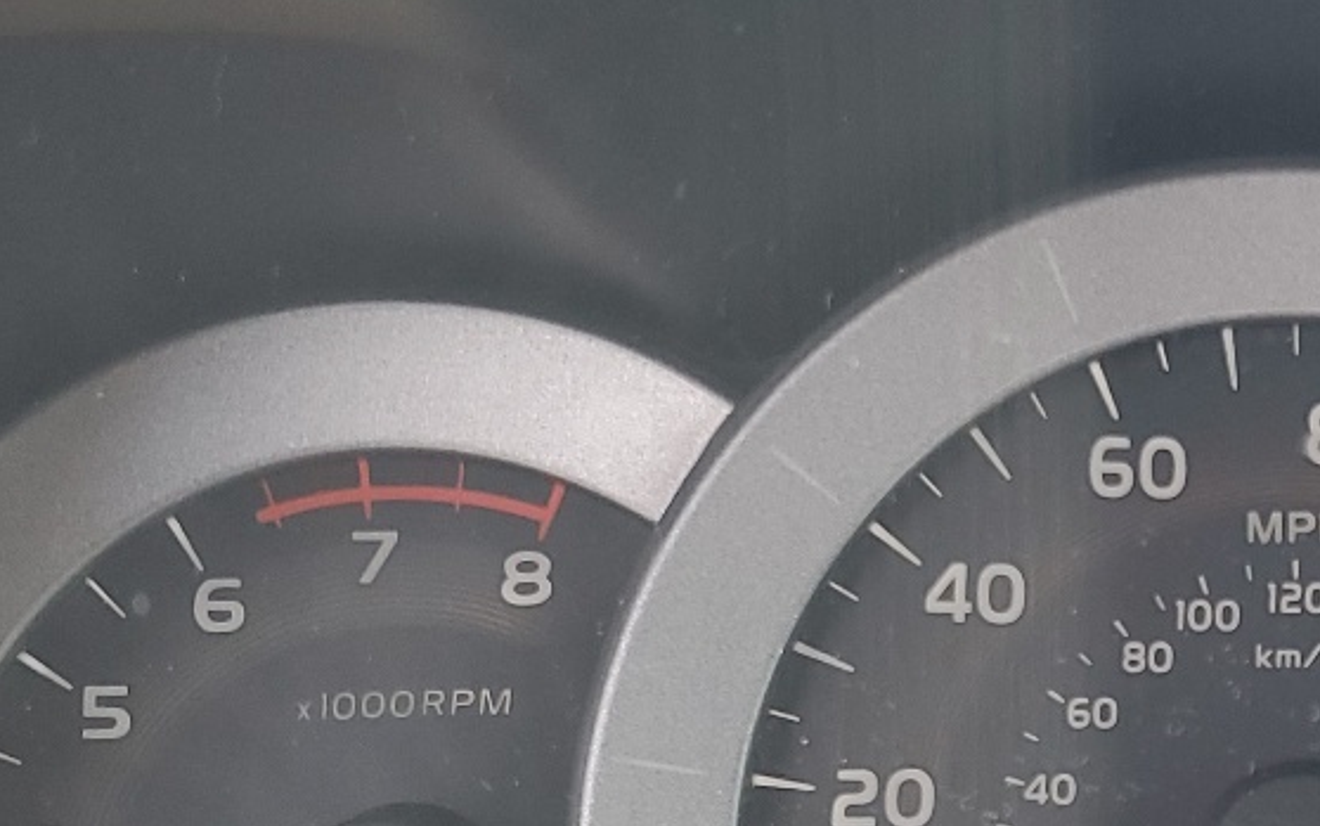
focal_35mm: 79
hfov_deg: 24.7
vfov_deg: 16.3
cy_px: 736
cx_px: 1377
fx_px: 2843
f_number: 1.5
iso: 59
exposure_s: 1/120
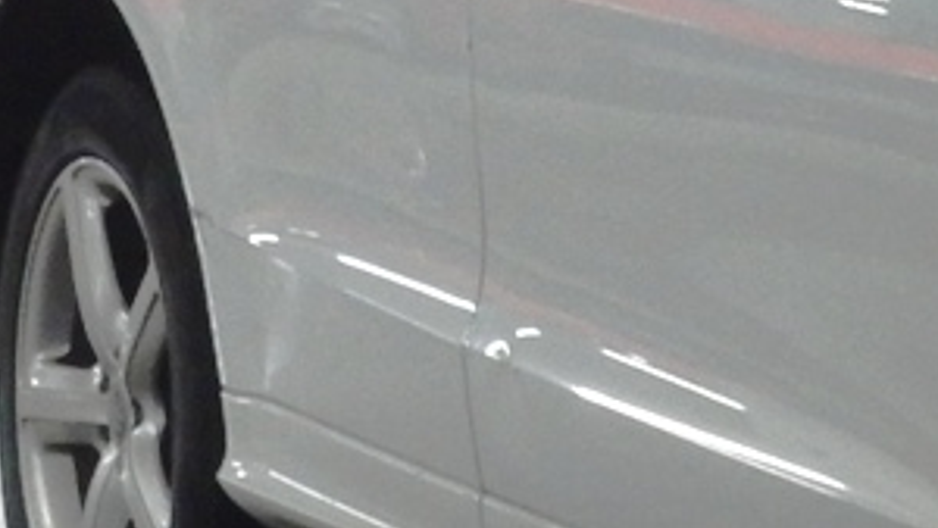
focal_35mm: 331
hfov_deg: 6.3
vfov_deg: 3.7
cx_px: 1909
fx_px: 8236
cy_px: -84
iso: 400
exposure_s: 1/8
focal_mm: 10.7
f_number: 4.5
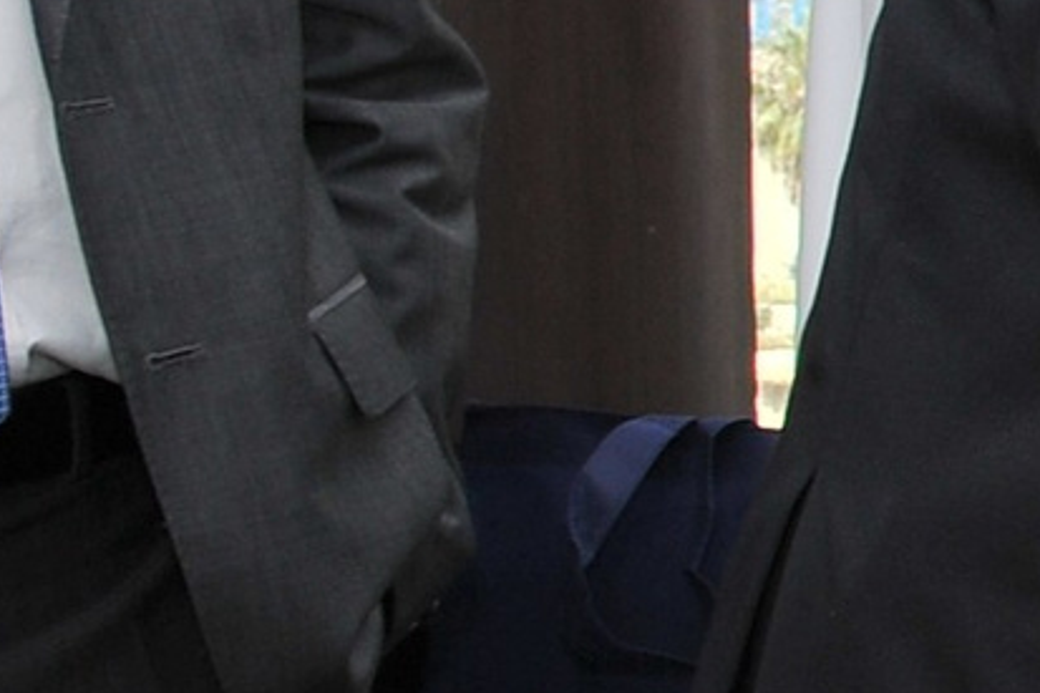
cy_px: 110
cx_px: 3145
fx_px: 5371
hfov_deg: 8.9
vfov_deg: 7.4
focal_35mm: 186
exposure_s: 1/250
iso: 500
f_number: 13
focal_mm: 30
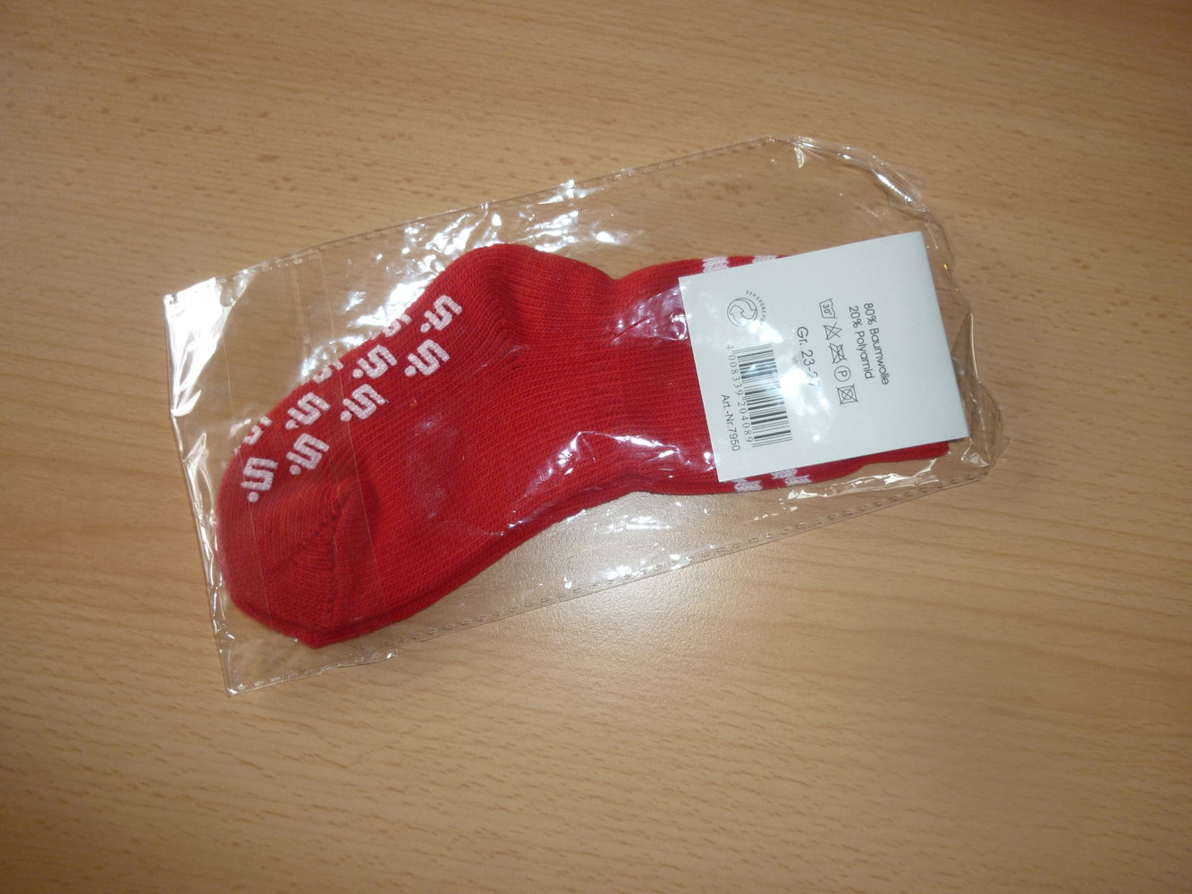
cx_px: 596
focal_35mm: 25
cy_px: 447
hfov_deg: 69.4
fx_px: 861
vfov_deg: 54.9
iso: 100
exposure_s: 1/30
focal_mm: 4.5
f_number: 3.3
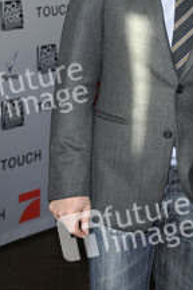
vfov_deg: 16.1
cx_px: 165
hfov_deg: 10.8
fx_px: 1013
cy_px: 28
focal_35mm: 126
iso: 800
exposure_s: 1/160
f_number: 5.6
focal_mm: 68
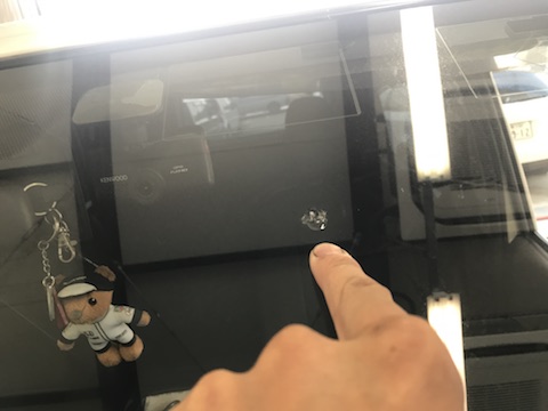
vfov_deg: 49.7
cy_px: 206
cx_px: 274
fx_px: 443
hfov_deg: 63.4
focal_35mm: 28
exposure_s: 1/30
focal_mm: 3.99
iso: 25
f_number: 1.8
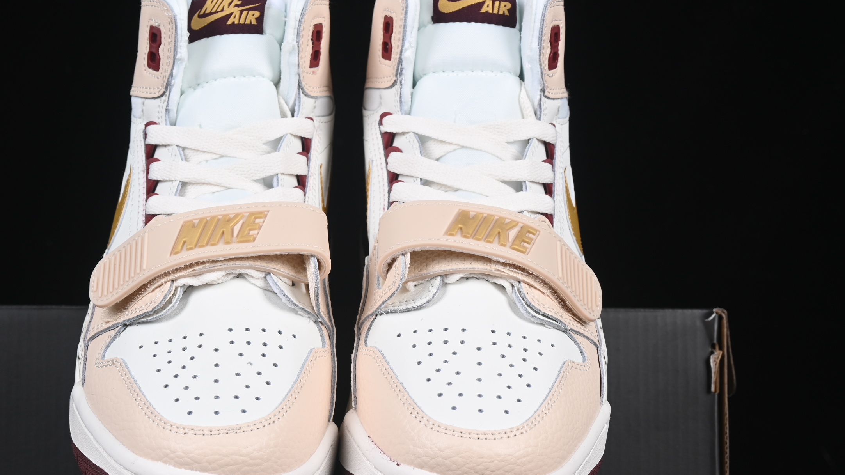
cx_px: 344
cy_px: 321
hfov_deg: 21.1
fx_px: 2263
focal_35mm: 101
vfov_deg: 12.0
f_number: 8
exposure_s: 1/80
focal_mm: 50
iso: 160
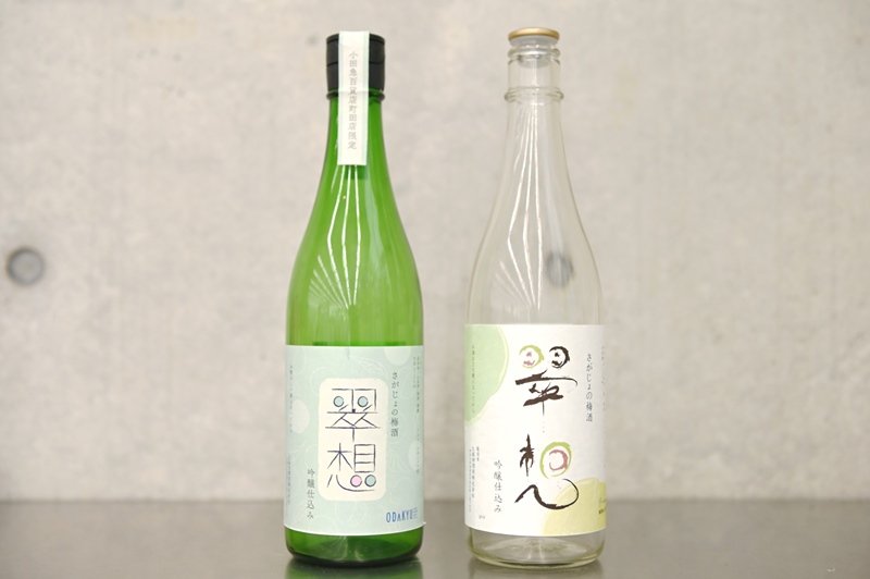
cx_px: 435
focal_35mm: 45
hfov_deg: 43.6
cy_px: 290
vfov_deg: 29.8
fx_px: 1087
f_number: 3.2
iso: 640
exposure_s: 1/100
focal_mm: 45
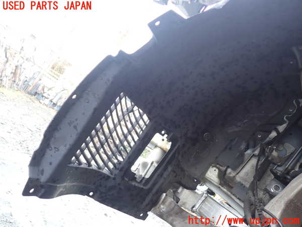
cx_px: 151
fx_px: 262
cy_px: 114
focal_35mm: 30
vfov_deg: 46.8
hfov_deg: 60.0
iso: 200
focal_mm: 5.4
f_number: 2.3
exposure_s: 1/50
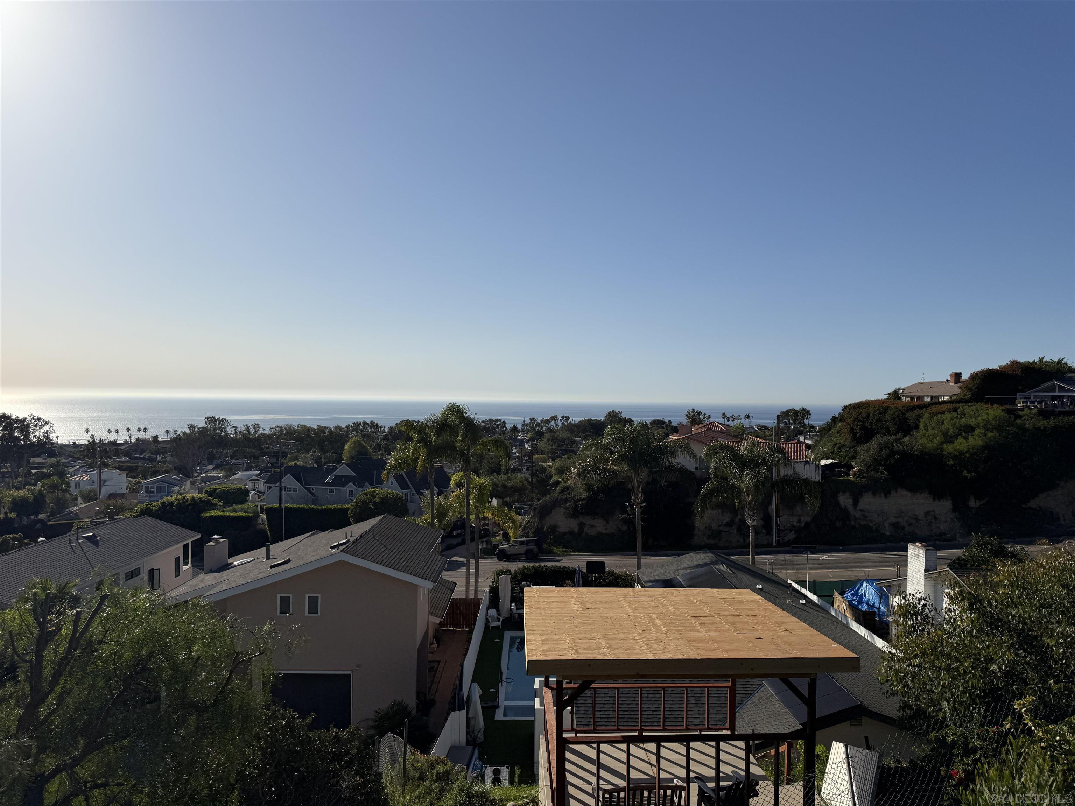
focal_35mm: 24
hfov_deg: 71.6
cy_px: 403
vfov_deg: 56.8
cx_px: 538
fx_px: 745
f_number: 1.78
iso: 64
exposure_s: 1/22727
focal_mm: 6.76
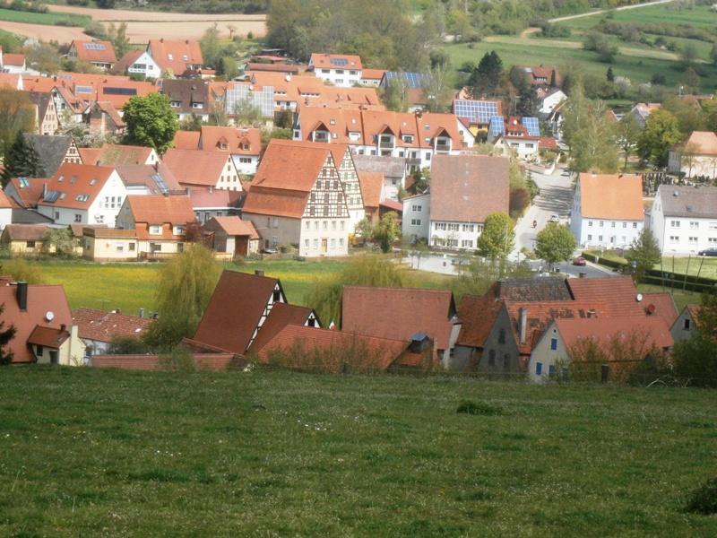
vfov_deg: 11.4
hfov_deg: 15.2
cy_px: 269
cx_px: 358
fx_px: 2693
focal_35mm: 130
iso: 200
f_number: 6.5
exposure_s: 1/500
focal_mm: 23.5
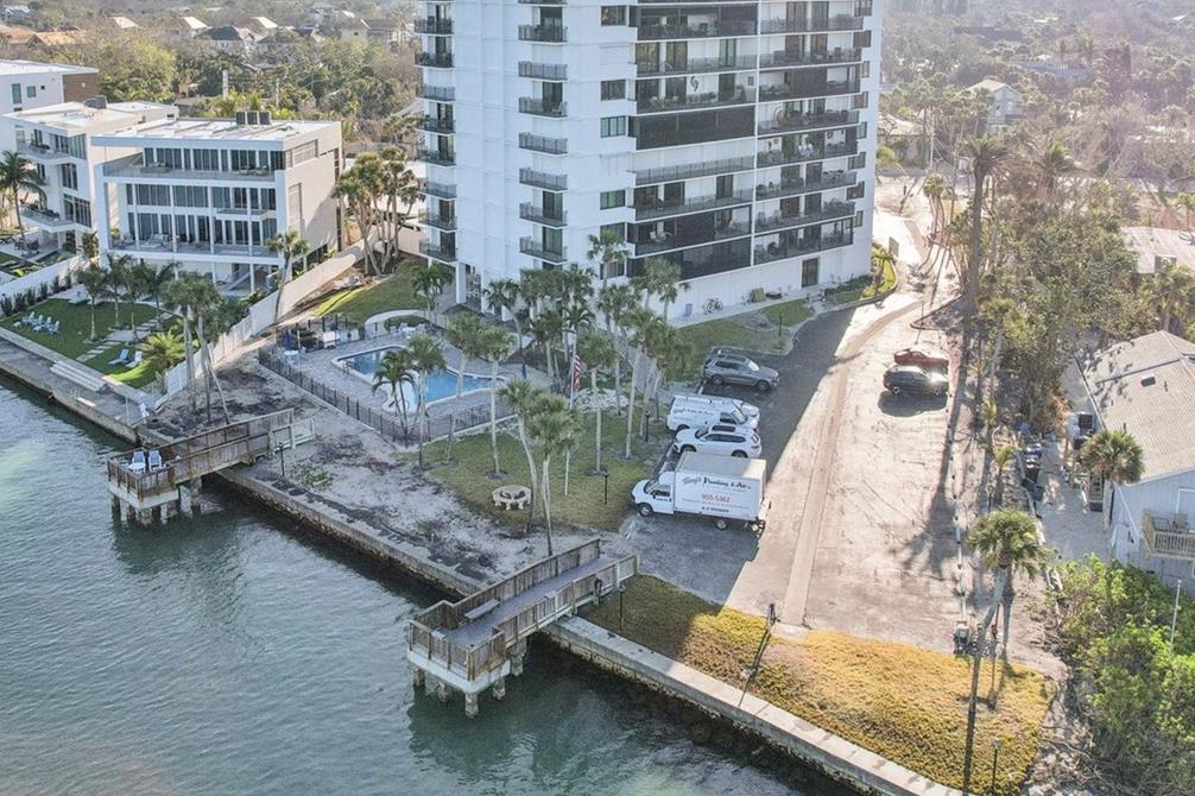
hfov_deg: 54.4
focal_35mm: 35
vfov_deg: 37.0
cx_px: 542
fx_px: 1161
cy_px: 203
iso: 110
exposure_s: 1/3000
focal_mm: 8.4
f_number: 2.8
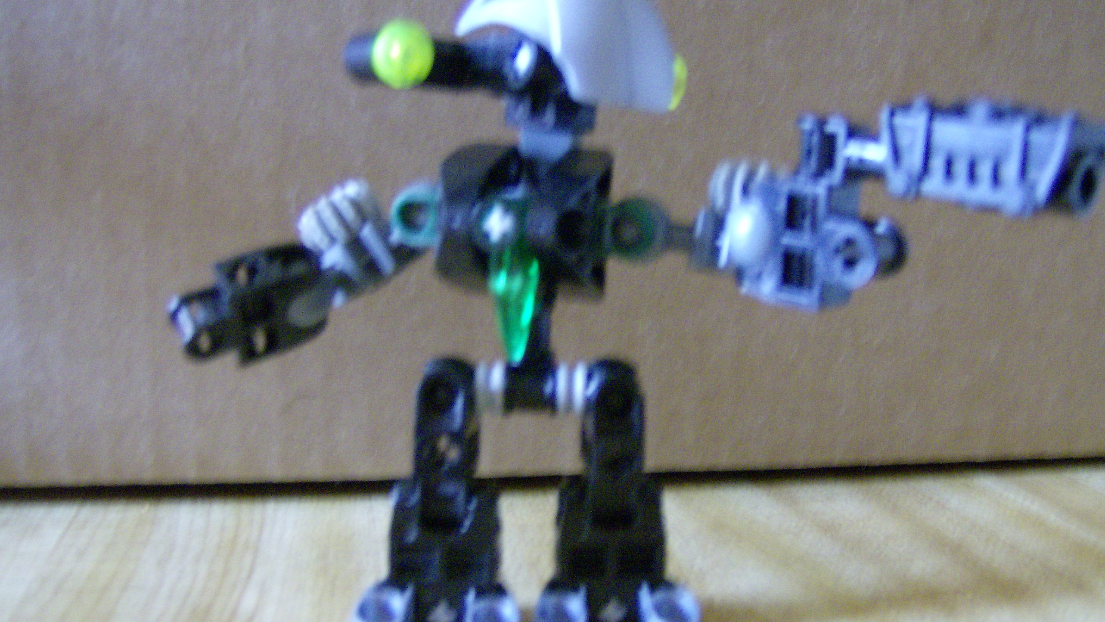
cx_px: 557
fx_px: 1260
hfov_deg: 47.4
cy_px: 332
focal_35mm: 43
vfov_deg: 27.7
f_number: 2.8
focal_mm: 6
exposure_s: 1/9.51
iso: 200
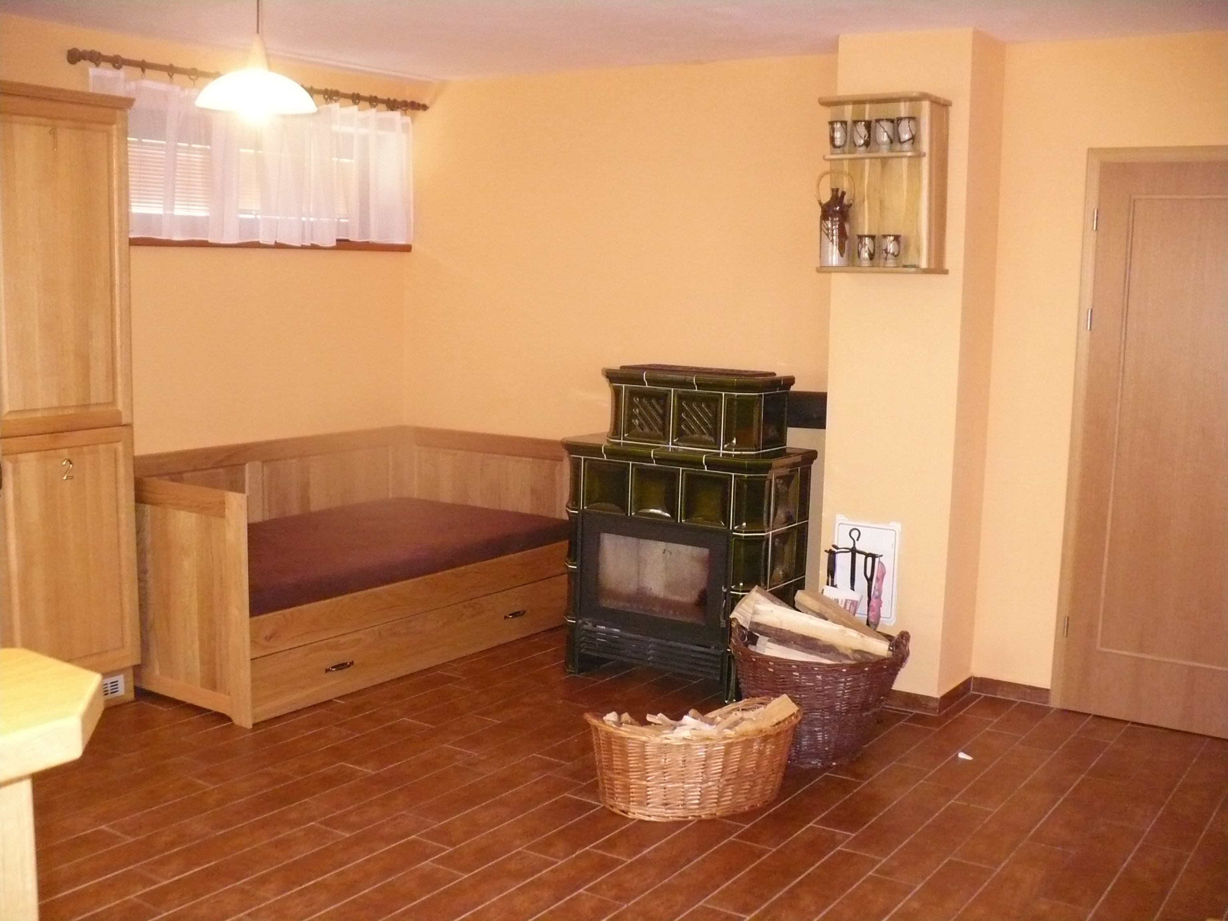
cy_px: 460
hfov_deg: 50.1
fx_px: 1313
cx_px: 614
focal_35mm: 37
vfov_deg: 38.7
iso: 500
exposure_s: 1/30
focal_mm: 6.1
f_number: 2.8
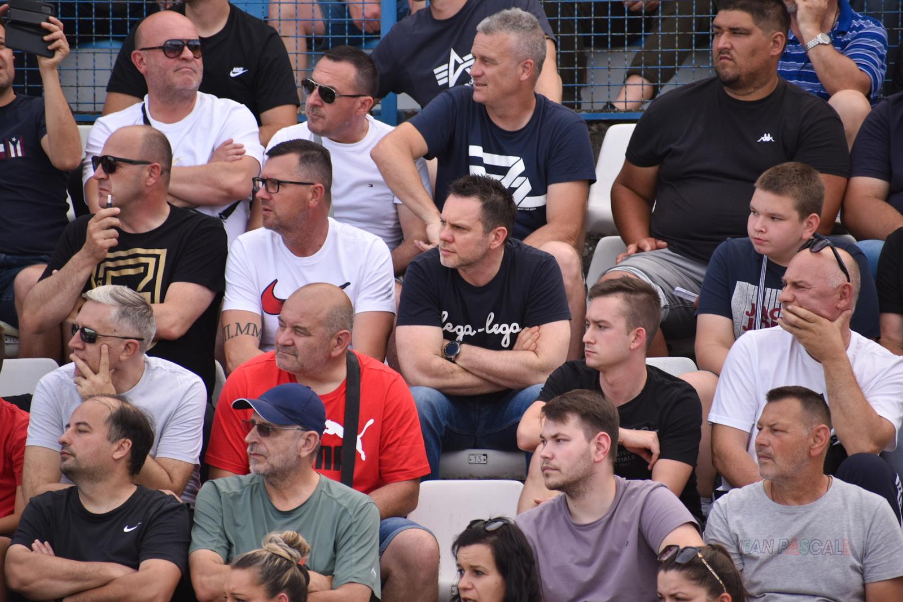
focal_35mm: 360
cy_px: 301
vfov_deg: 3.8
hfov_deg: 5.7
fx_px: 9030
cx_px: 452
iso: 100
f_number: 6
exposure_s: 1/200
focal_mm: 240
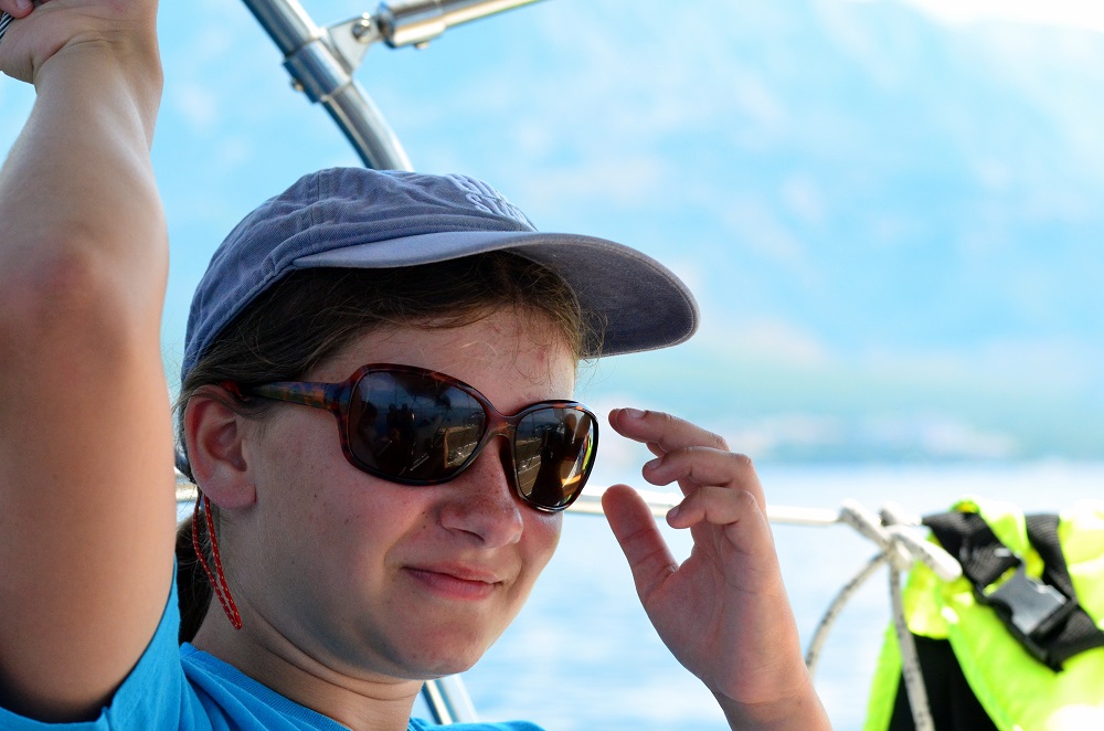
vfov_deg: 13.0
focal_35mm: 105
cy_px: 366
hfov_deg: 19.5
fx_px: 3213
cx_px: 552
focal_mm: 70
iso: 2000
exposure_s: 1/4000
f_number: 5.6
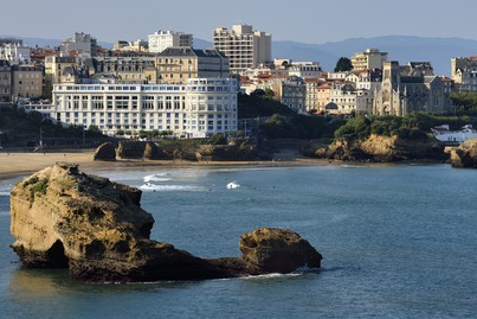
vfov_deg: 7.8
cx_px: 234
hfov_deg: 11.6
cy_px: 160
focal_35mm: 177
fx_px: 2346
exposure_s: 1/250
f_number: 13
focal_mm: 170
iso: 200
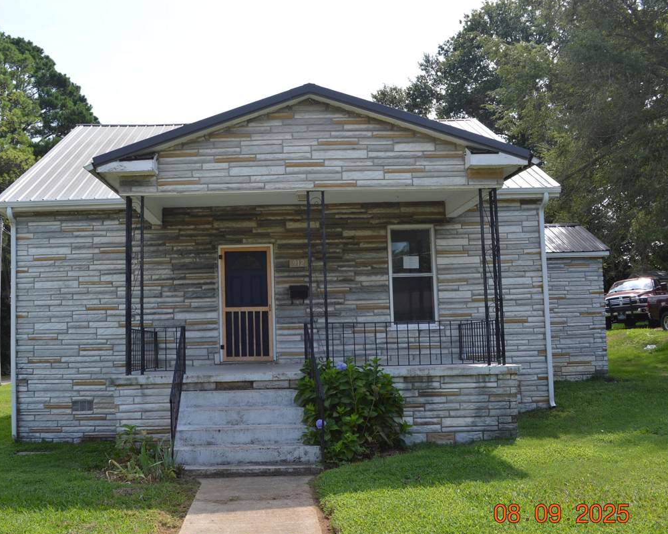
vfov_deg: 41.2
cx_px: 282
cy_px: 271
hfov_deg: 50.1
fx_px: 712
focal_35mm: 36
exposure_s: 1/200
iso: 100
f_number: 7.1
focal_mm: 20
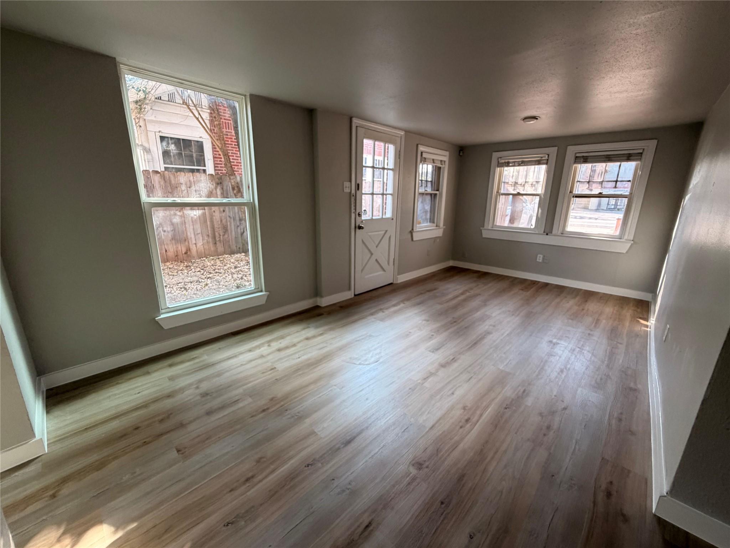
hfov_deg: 102.1
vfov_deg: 85.7
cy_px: 274
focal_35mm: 14
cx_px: 365
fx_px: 295
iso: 250
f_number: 2.2
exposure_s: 1/60
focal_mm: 2.22
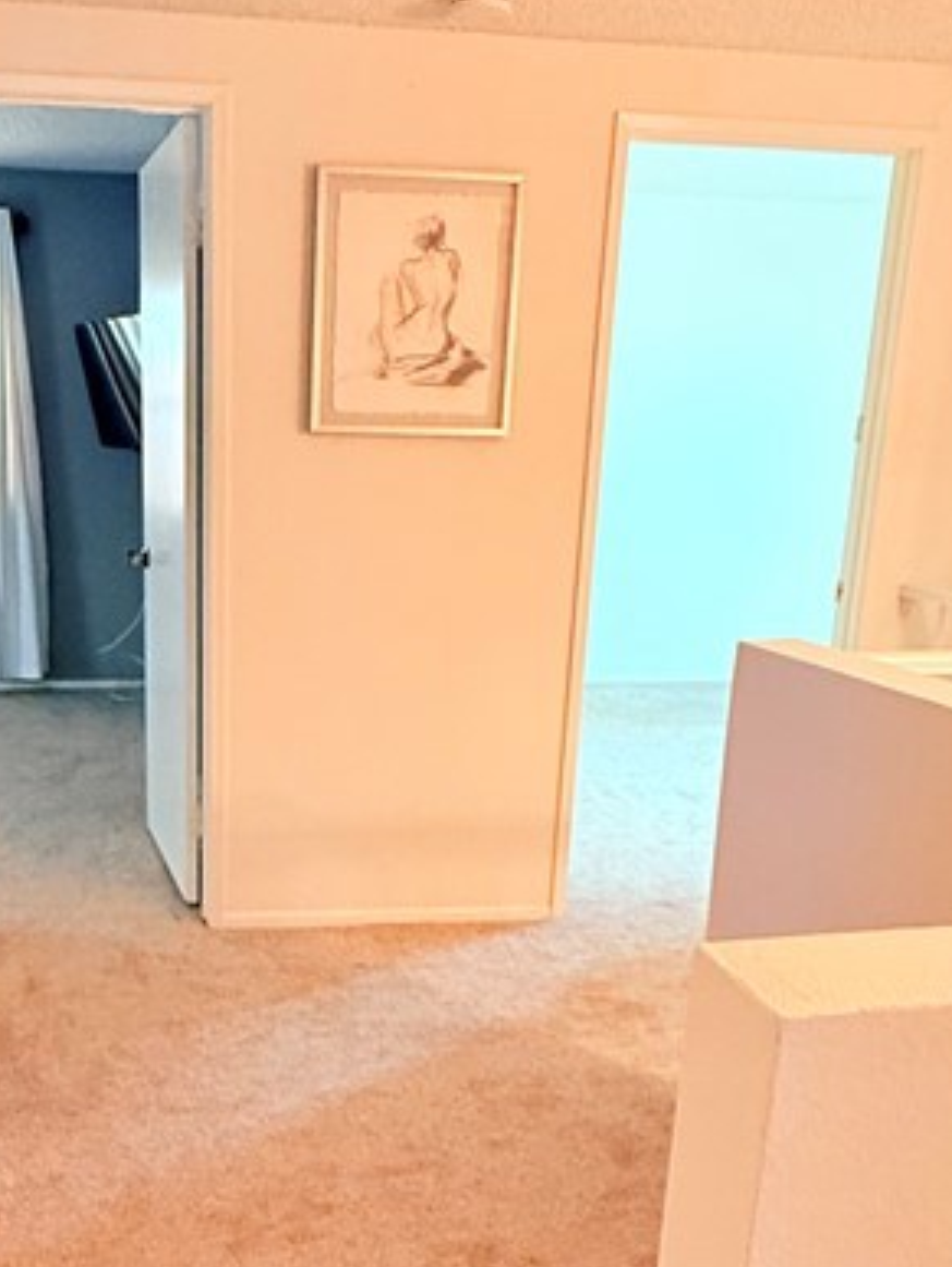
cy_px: 796
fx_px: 1355
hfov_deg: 38.0
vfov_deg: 49.6
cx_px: 268
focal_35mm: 37
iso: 500
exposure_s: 1/60
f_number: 2.2
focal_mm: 2.22
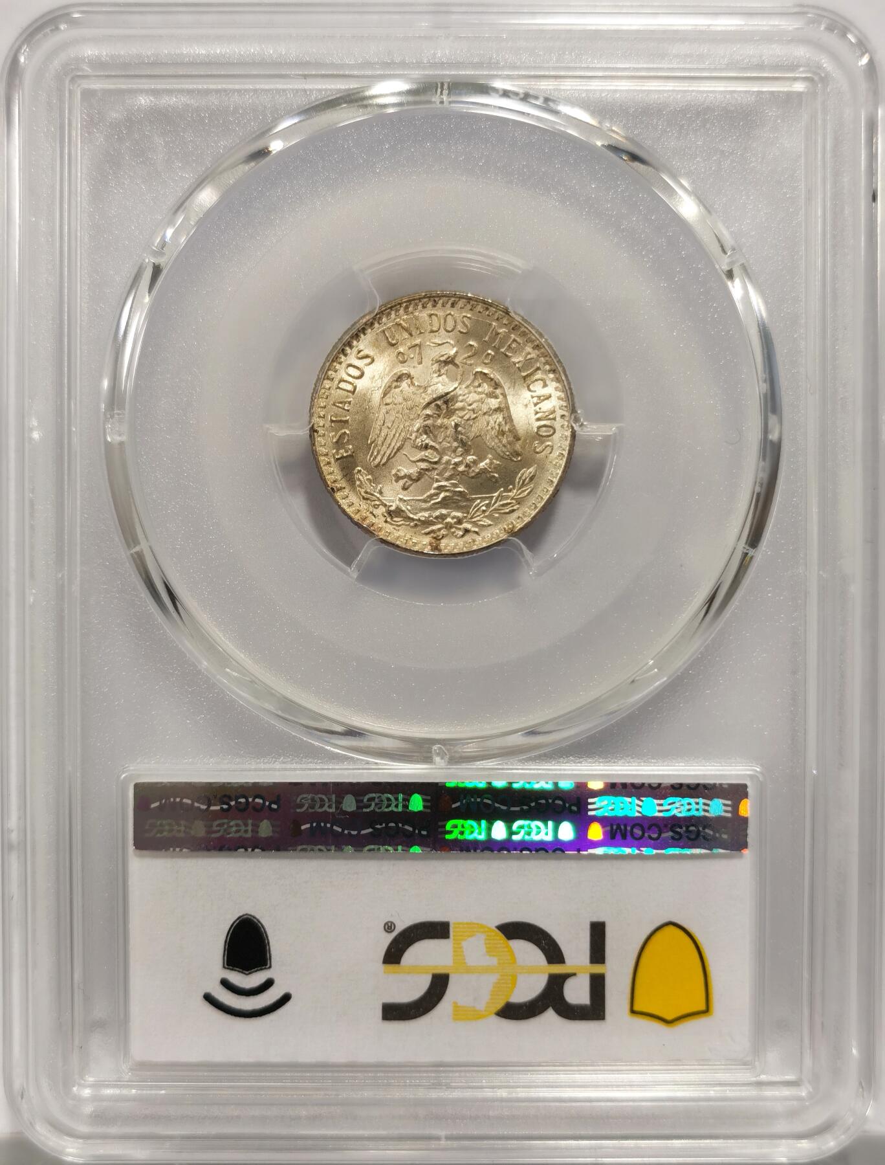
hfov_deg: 27.3
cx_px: 442
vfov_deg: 35.4
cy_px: 582
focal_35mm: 54
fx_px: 1825
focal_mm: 5.56
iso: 80
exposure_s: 1/100
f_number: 16
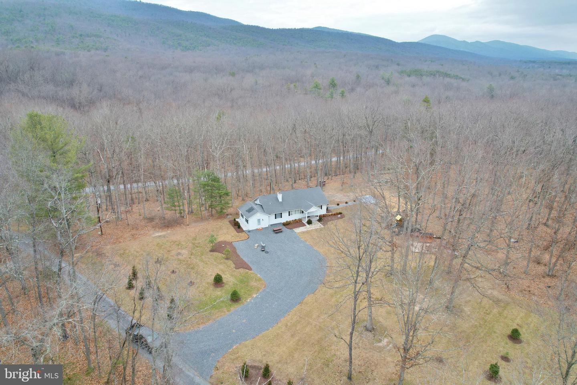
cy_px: 192
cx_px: 288
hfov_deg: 78.6
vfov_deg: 57.2
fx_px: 353
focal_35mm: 22
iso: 130
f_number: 2.8
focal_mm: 8.38
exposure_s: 1/350
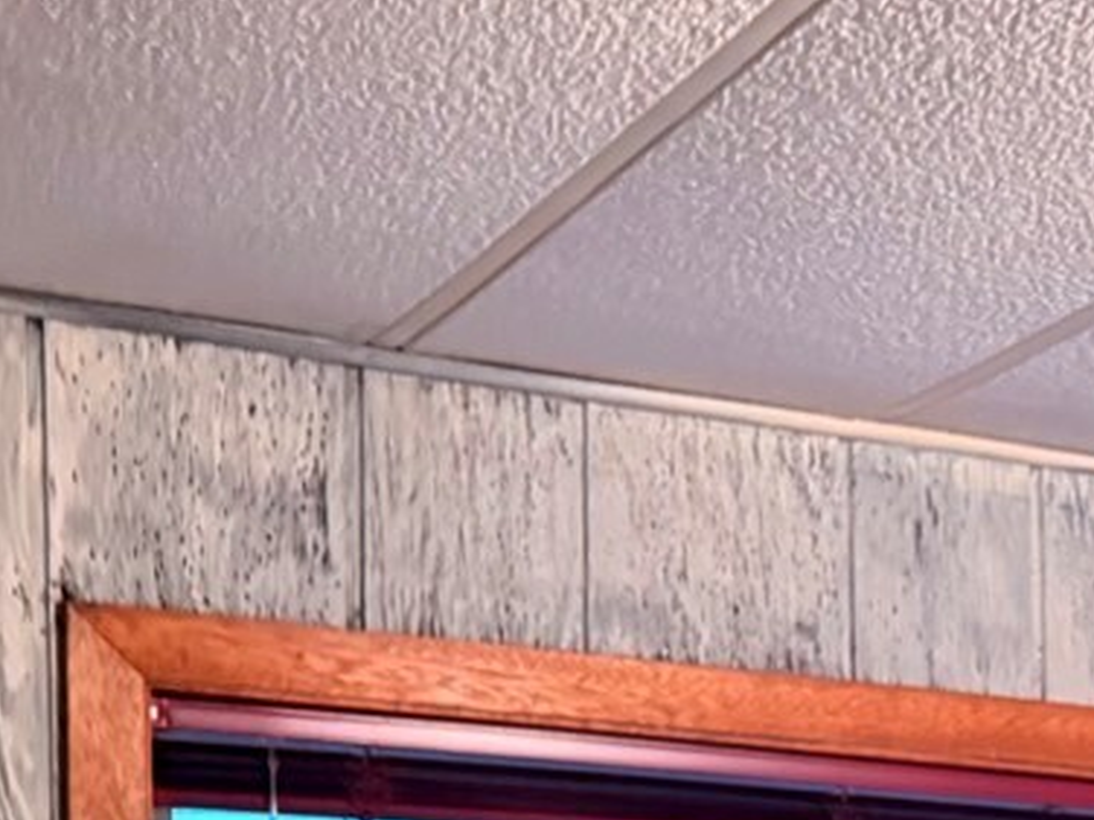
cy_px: 1297
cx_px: 1833
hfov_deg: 16.7
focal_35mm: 102
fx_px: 3224
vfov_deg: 13.5
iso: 2000
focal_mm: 6.76
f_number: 1.78
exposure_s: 1/15
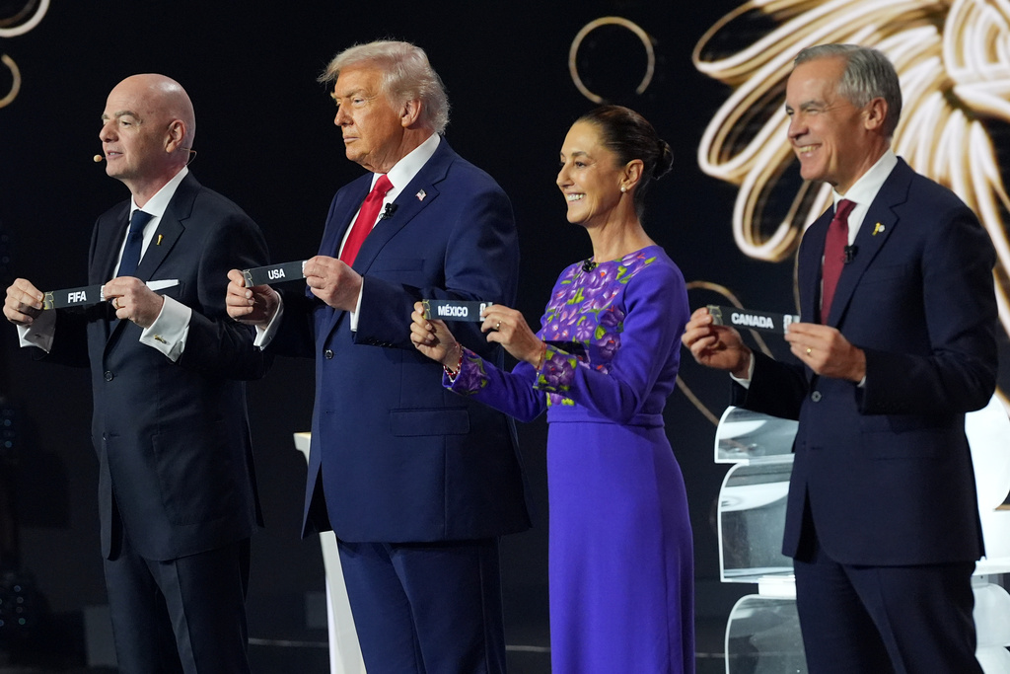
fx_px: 6678
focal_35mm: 238
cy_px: 337
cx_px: 505
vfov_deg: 5.8
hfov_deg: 8.6
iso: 3200
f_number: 4
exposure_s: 1/400
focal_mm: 159
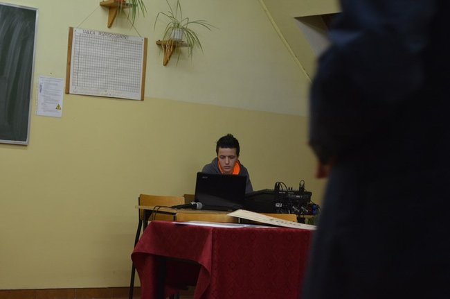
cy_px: 150
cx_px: 225
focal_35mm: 82
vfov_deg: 16.5
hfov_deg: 24.7
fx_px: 1029
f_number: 5.6
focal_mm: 55
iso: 1600
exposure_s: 1/60
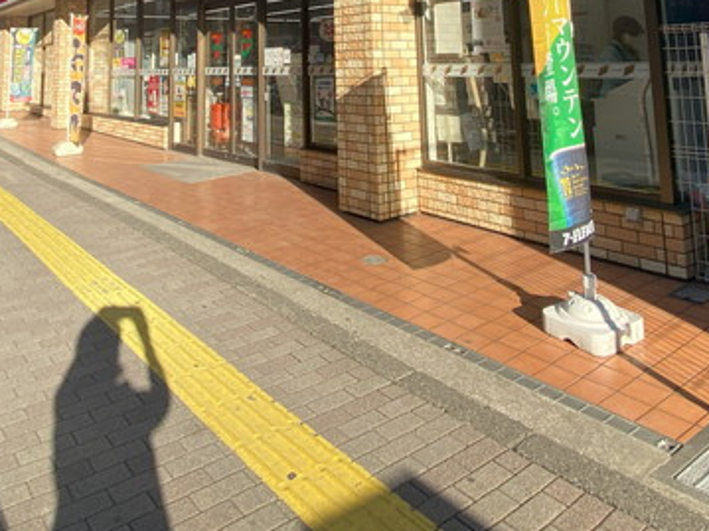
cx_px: 318
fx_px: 594
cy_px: -18
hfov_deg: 61.5
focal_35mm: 29
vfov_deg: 41.0
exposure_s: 1/470
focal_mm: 1.54
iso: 20
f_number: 2.4
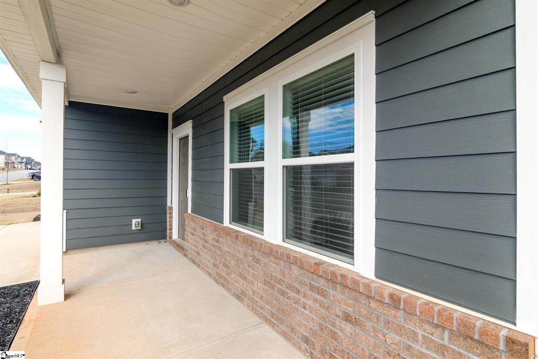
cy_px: 180
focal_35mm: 16
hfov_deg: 96.8
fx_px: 239
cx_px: 269
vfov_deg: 73.7
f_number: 7.1
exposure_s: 1/400
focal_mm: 11
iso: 200
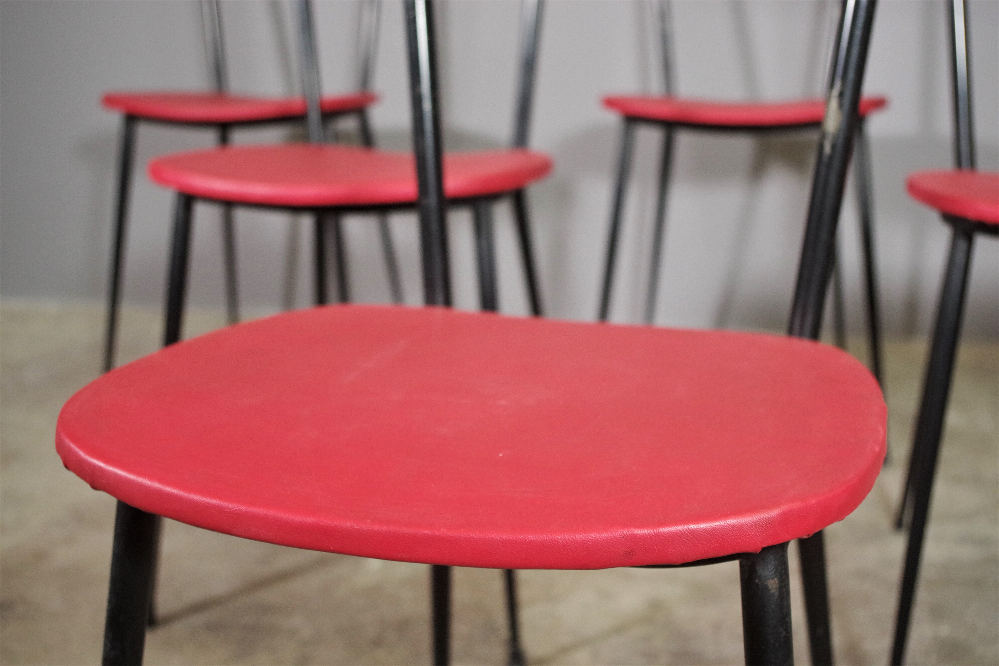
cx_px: 500
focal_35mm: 49
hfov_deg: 40.3
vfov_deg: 27.5
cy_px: 333
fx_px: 1360
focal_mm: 32.5
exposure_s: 1/60
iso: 1600
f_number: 4
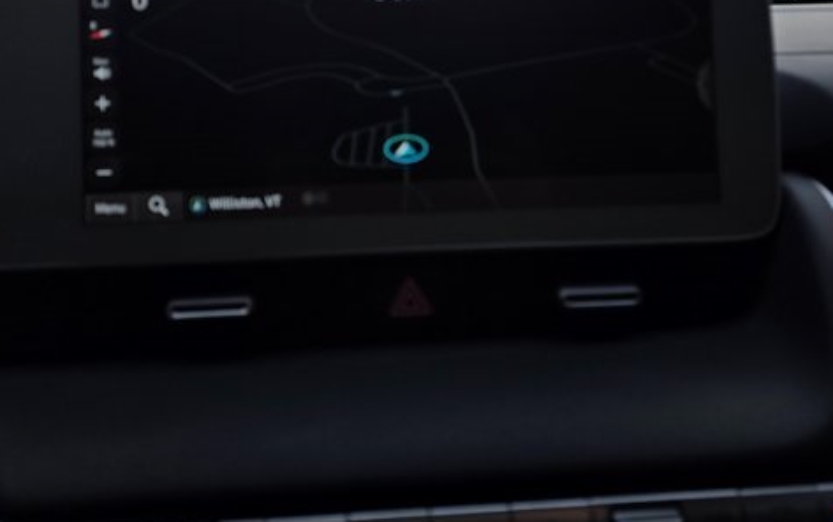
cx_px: 407
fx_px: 749
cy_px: 106
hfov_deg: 58.1
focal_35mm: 33
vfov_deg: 37.0
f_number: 1.7
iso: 80
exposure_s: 1/1339
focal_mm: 6.3
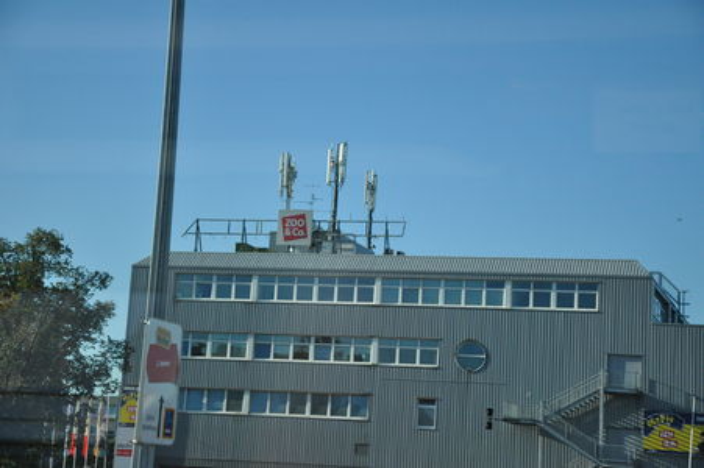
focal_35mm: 78
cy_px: 234
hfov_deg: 26.0
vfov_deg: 17.5
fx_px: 1524
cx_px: 352
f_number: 5
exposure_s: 1/1250
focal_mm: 52
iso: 1600
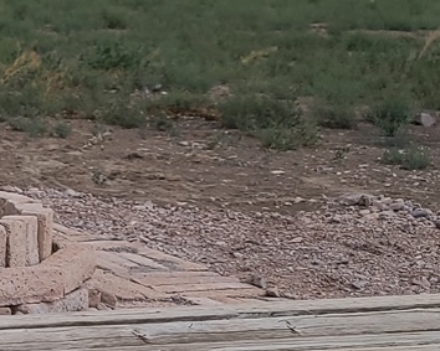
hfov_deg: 13.2
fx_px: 1797
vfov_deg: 11.2
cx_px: -203
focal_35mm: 138
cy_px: 117
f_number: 1.8
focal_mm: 7
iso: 16
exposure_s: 1/219
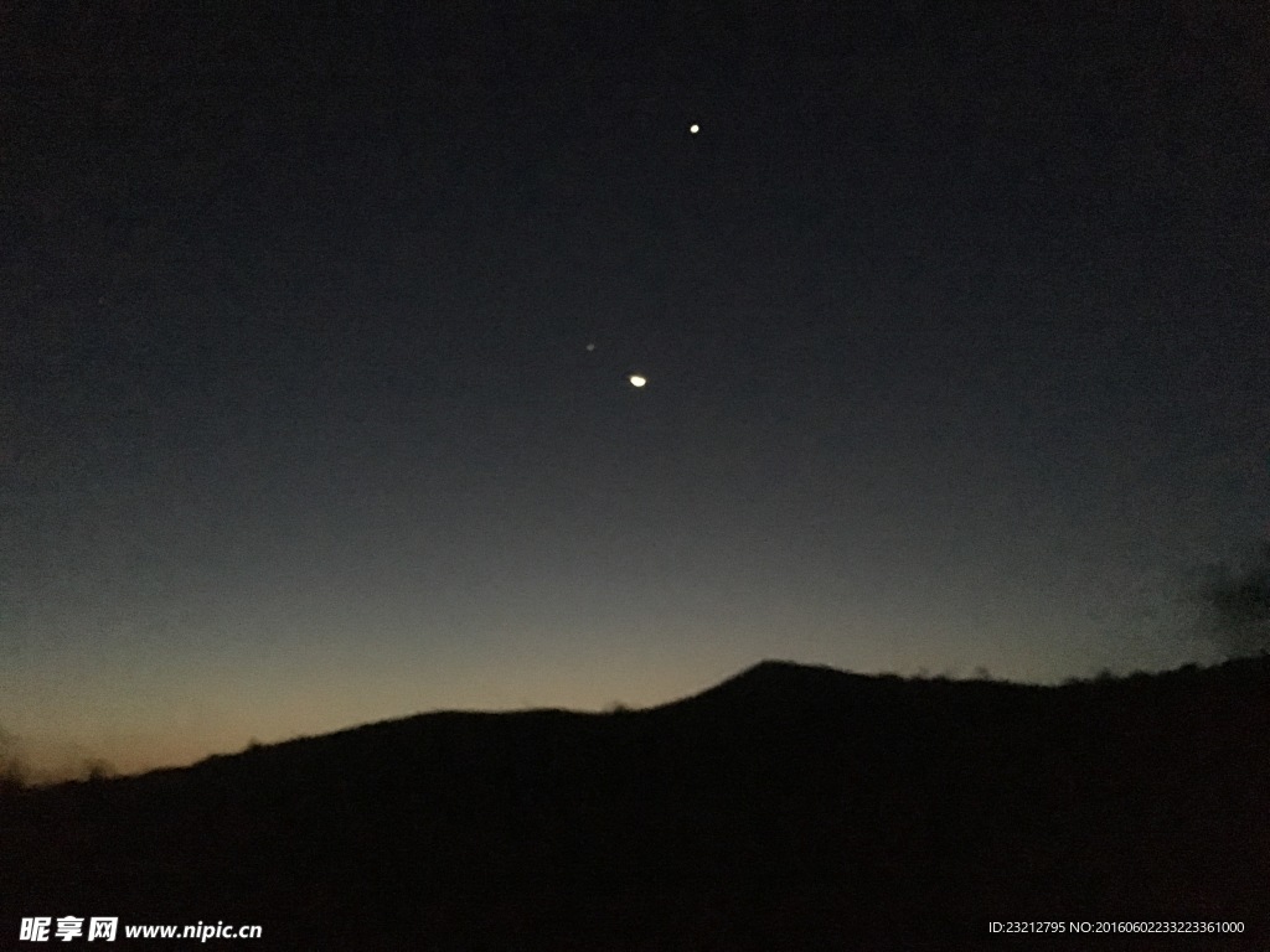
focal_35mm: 29
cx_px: 635
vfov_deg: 48.2
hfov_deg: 61.7
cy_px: 476
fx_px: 1064
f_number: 2.2
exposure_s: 1/17
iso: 2000
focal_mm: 4.15
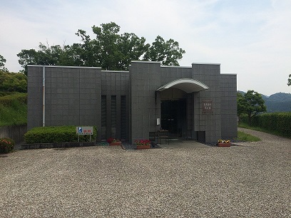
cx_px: 146
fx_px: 244
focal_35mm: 29
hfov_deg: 61.7
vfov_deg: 48.2
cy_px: 109
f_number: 2.2
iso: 32
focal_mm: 4.15
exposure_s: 1/2564
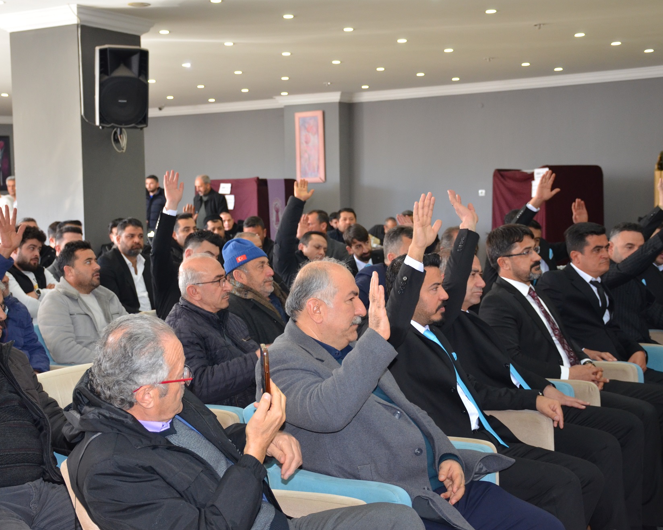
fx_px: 1138
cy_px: 264
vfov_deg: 26.2
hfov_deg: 32.4
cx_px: 287
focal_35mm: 58
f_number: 4.2
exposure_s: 1/60
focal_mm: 34
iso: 800
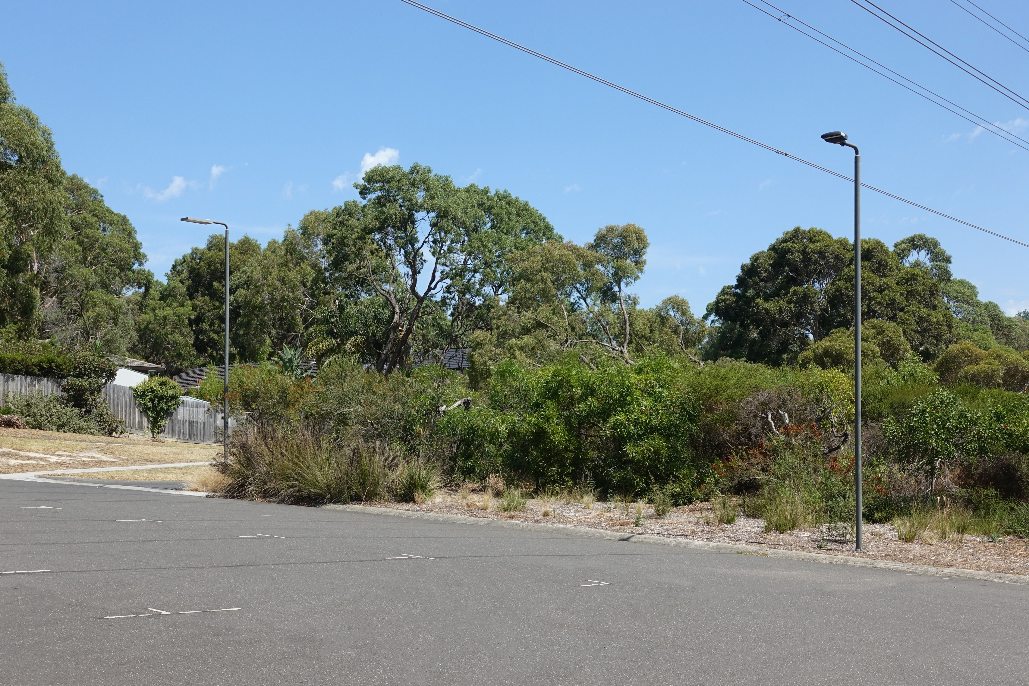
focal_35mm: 42
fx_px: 1200
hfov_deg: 46.4
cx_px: 514
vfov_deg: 31.9
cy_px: 343
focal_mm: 15.31
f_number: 5.6
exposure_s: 1/400
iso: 125
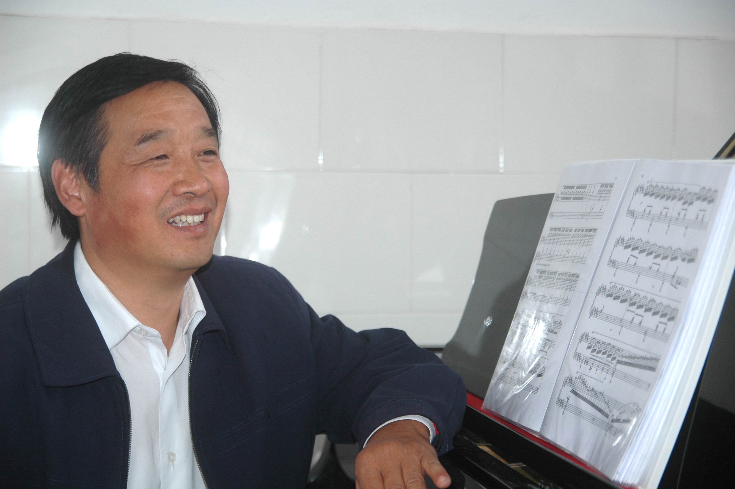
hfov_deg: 27.0
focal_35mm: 75
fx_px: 1530
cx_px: 368
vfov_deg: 18.1
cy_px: 244
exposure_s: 1/500
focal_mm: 50
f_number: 2.8
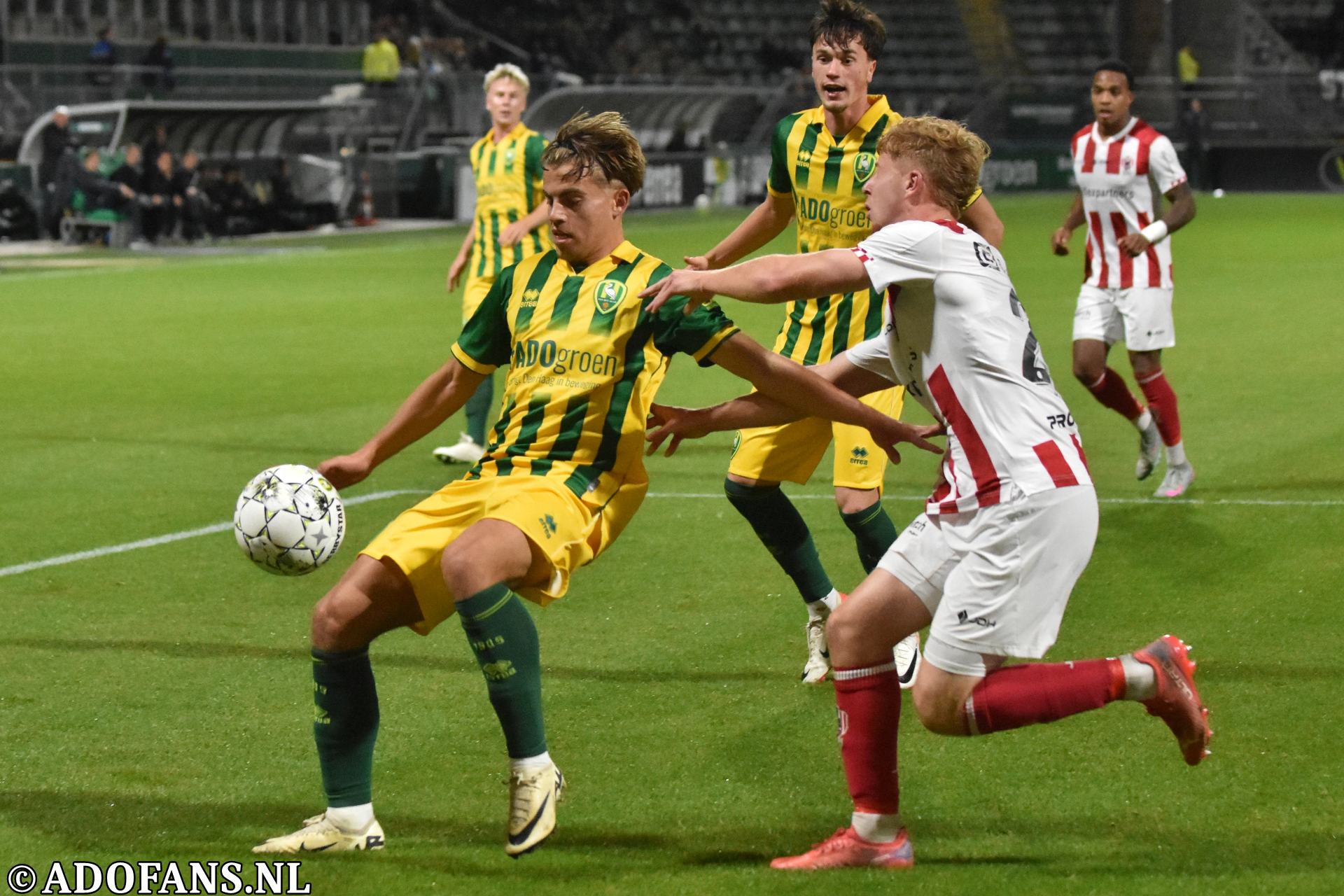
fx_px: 4200
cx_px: 672
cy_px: 448
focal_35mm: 112
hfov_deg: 18.2
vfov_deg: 12.2
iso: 4000
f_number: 2.8
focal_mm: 75
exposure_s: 1/800
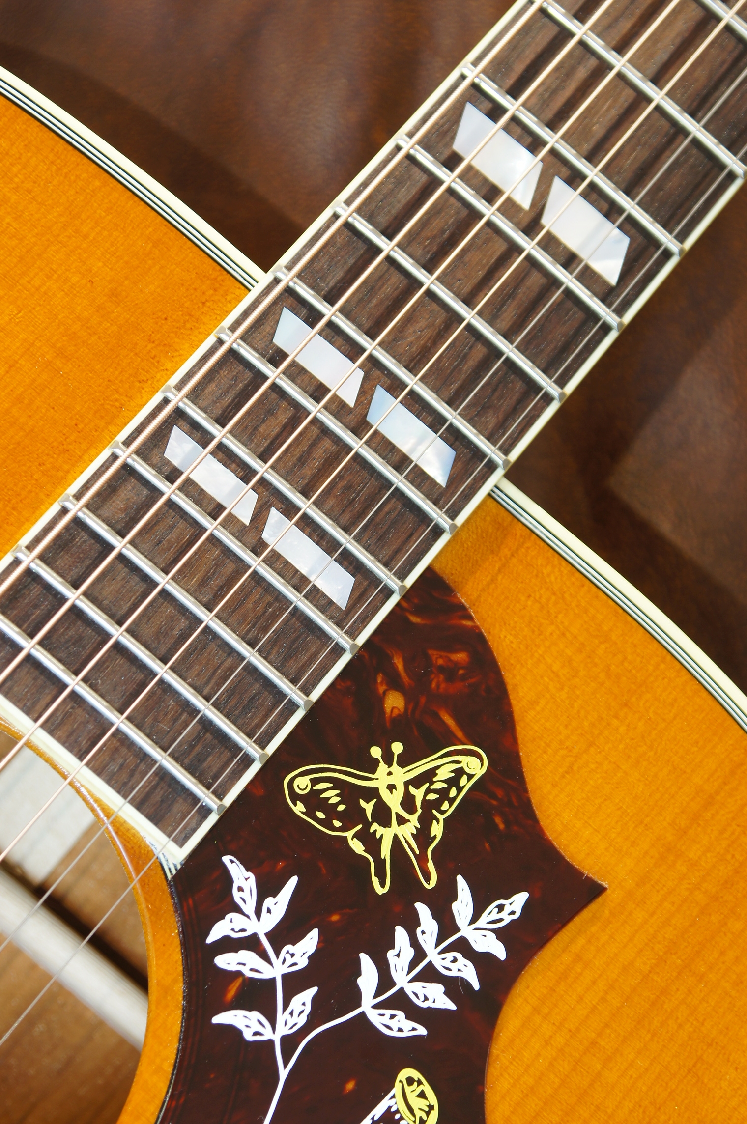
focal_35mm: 150
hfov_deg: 9.1
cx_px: 374
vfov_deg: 13.7
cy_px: 562
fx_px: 4680
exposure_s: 1/3
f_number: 7.1
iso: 100
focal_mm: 100
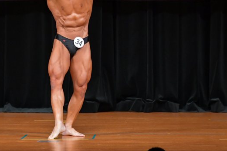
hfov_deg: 4.9
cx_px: 73
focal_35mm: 424
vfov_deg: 3.2
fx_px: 2673
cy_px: 42
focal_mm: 190
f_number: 5.6
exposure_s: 1/400
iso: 5000
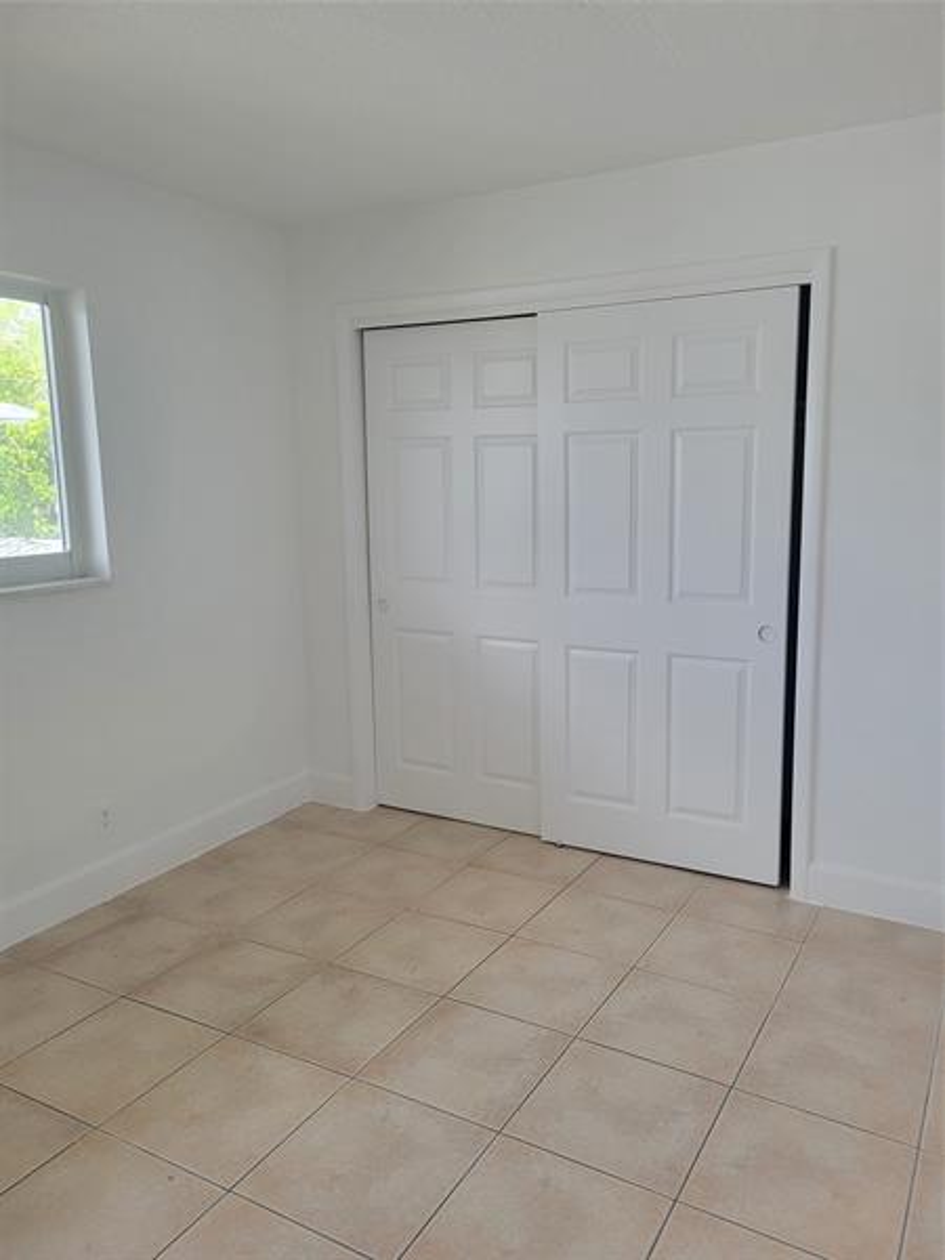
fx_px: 946
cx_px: 472
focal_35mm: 26
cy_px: 630
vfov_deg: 67.3
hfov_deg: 53.1
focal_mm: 5.4
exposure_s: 1/120
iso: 125
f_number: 1.8
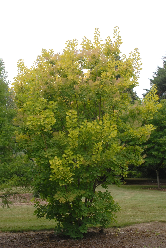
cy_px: 124
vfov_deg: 46.4
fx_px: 290
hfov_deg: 32.0
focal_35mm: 42
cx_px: 83
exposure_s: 1/200
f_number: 7.1
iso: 400
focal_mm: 28
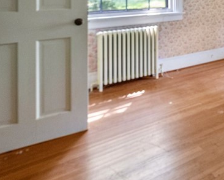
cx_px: 311
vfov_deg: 34.0
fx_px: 270
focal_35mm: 41
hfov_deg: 31.2
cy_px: 5
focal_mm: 14.6
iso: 1250
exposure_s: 1/10
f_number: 7.1
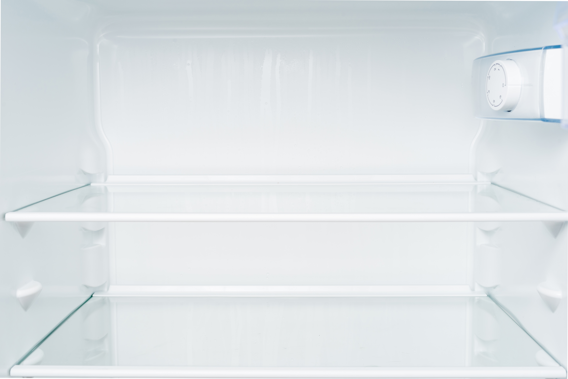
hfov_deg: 39.6
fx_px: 789
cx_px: 284
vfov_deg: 27.0
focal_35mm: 50
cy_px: 190
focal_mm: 50
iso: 100
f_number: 9
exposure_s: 1/5
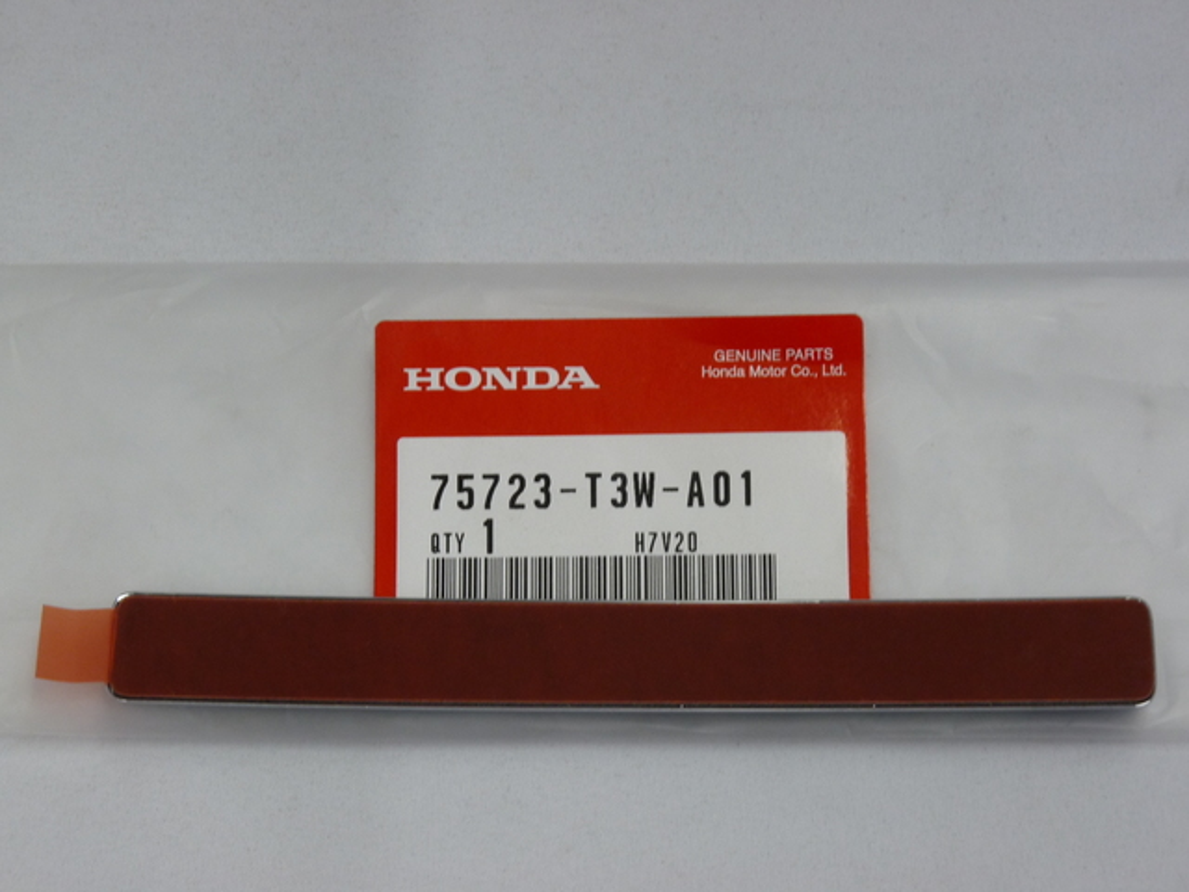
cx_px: 594
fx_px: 4019
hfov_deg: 16.8
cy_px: 446
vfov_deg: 12.7
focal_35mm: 117
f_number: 3.6
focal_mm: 20.8
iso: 200
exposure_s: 1/40
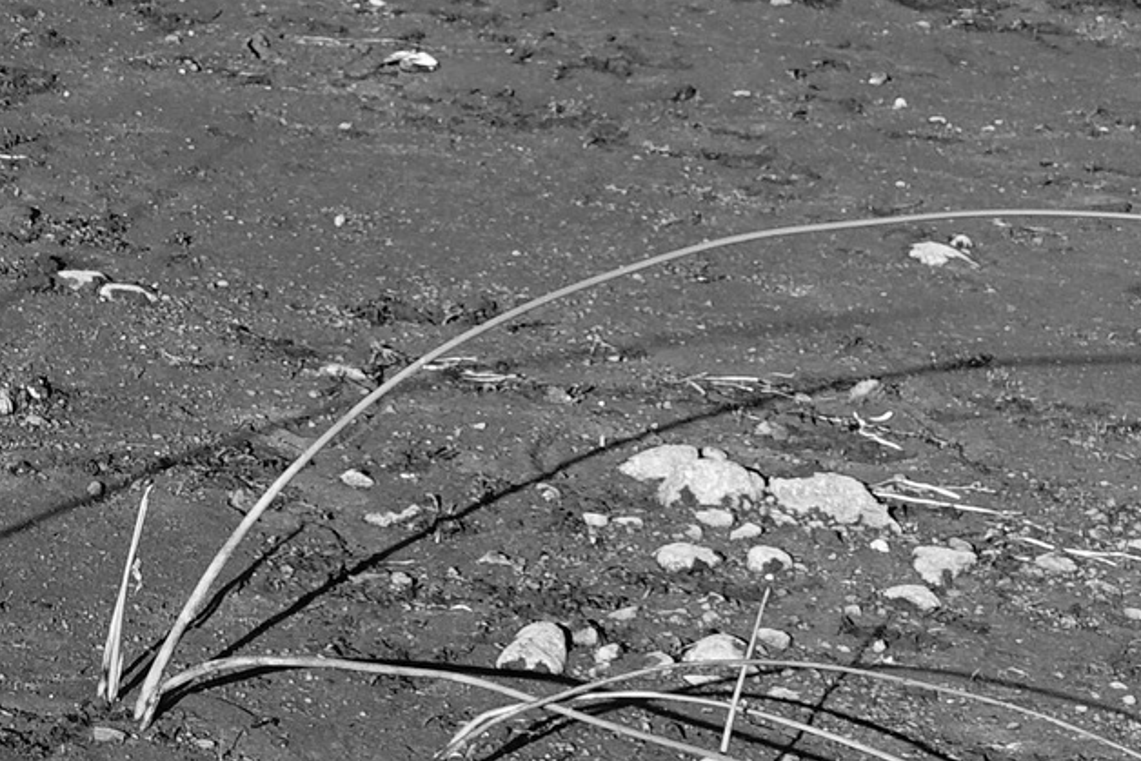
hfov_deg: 11.4
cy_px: 491
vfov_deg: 8.4
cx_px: -1141
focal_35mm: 163
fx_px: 5167
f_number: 4
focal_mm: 14.5
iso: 125
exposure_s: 1/500
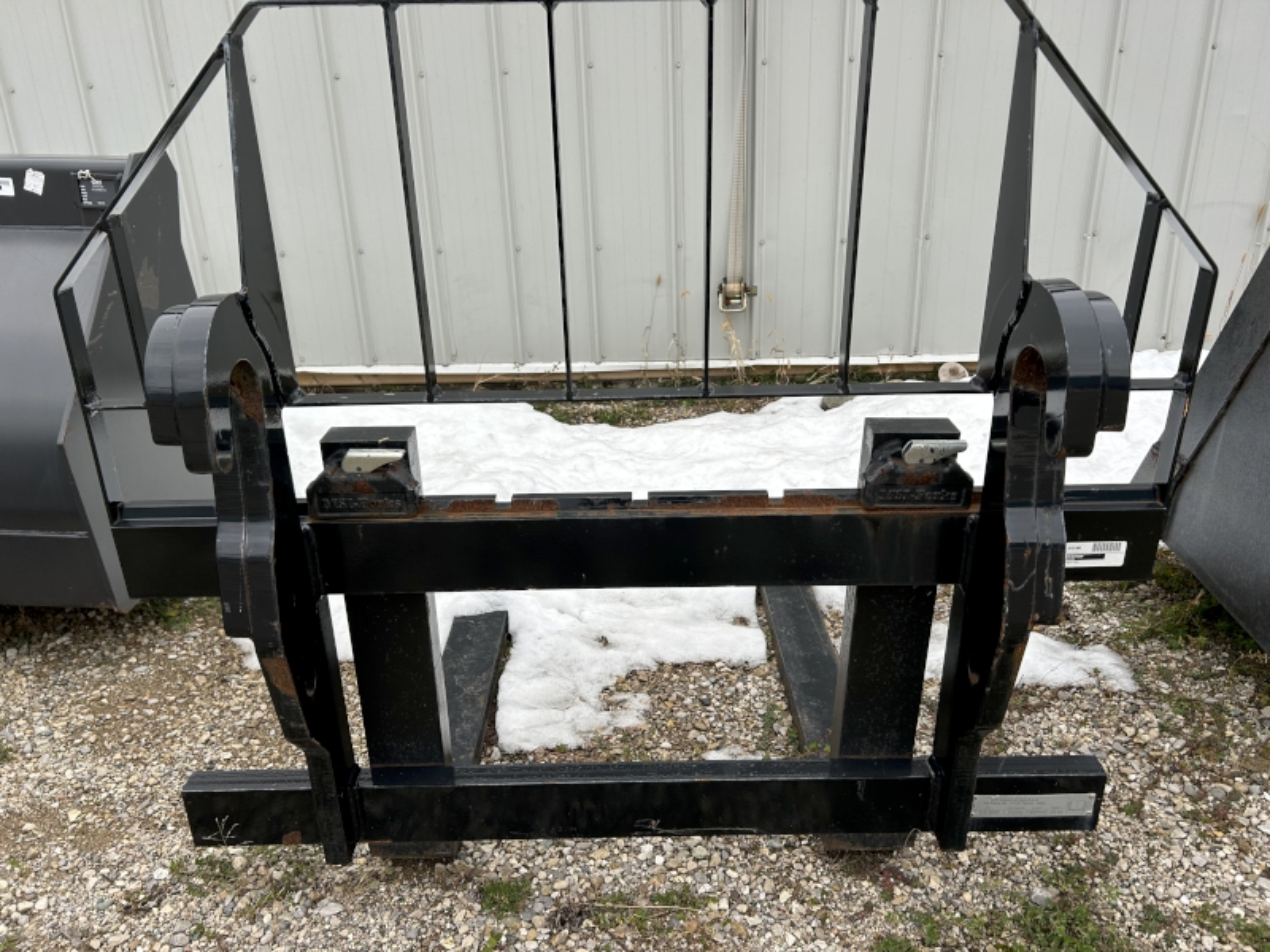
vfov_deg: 53.1
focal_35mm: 26
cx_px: 635
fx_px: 954
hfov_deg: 67.3
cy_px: 476
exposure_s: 1/632
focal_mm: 5.7
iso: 50
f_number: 1.5
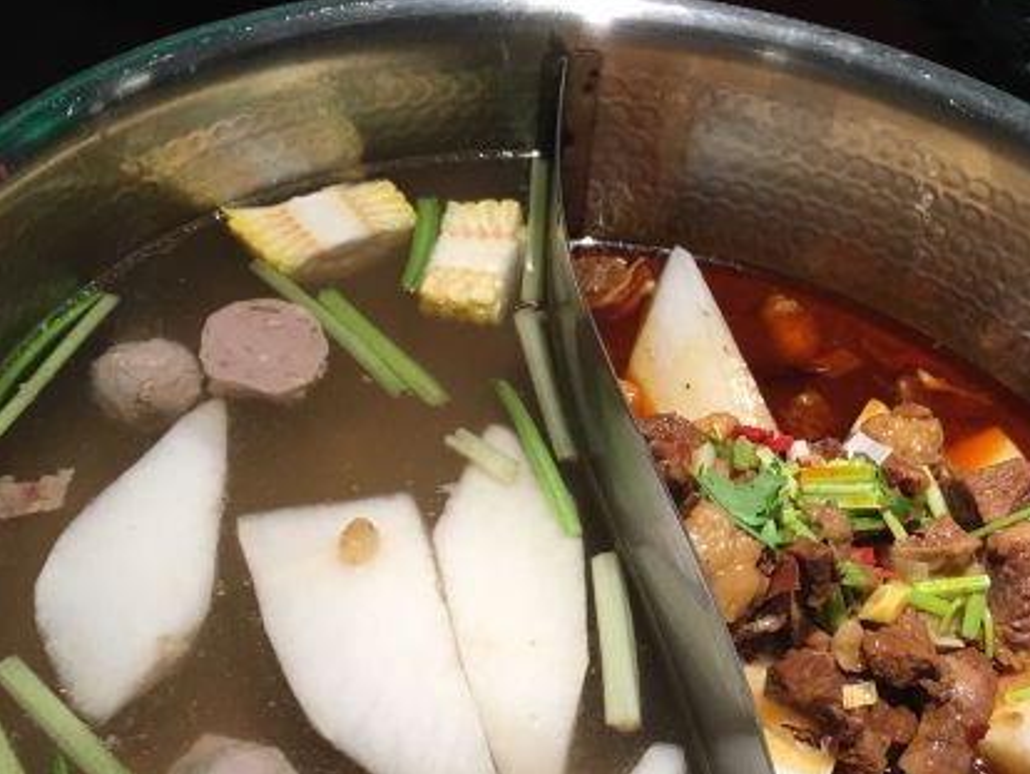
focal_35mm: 49
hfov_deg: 38.7
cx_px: 629
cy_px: 633
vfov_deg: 29.0
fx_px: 1459
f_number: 2.2
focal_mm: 4.15
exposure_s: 1/33
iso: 40
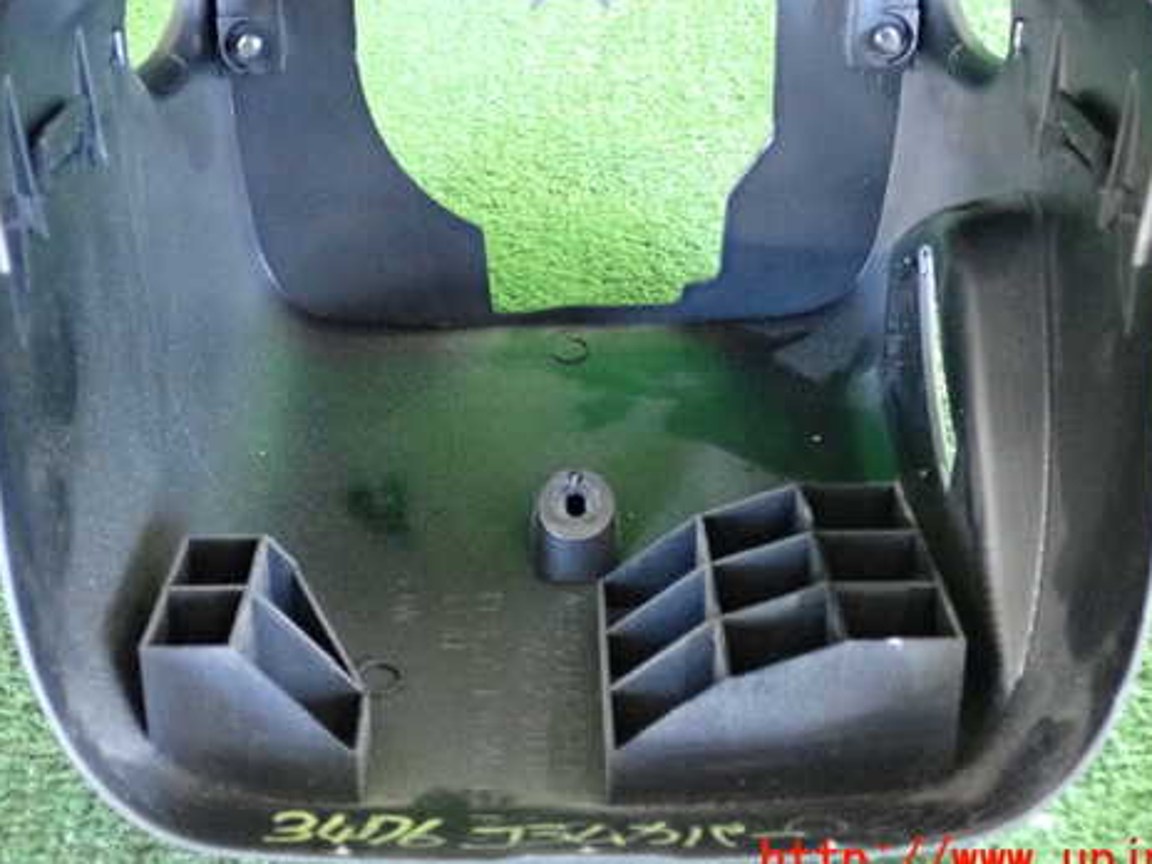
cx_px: 576
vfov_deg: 27.4
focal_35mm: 53
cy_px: 335
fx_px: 1764
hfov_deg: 36.2
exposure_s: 1/125
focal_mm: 7.31
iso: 4000
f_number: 2.8
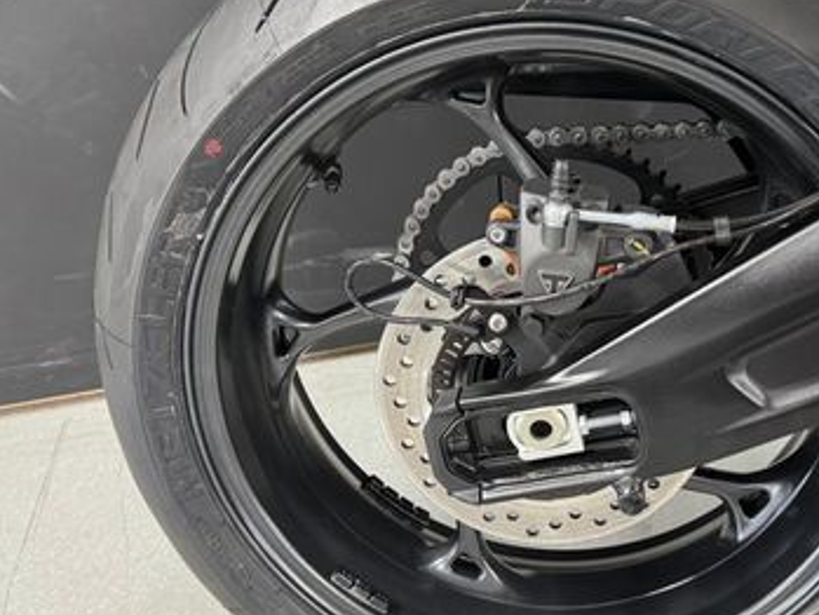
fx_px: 1041
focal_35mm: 44
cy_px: 289
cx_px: 561
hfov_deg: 42.2
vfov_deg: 32.9
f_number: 1.78
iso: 500
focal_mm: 6.76
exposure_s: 1/50
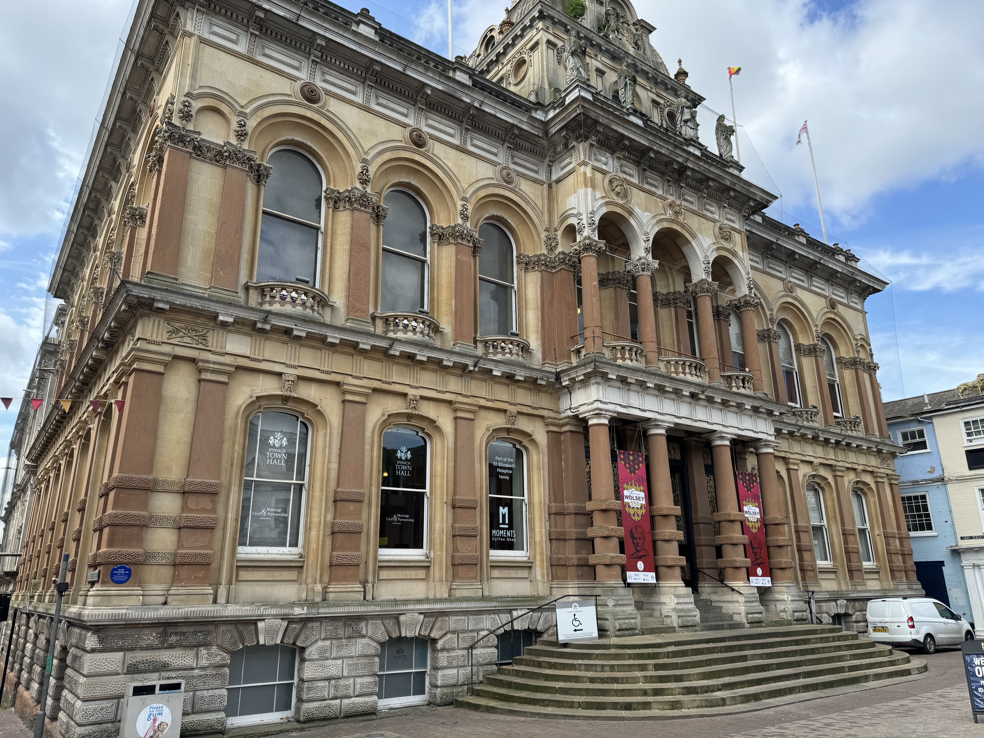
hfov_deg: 71.6
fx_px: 682
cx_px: 492
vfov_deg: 56.8
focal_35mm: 24
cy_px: 369
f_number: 1.78
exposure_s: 1/1311
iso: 80
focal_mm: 6.76
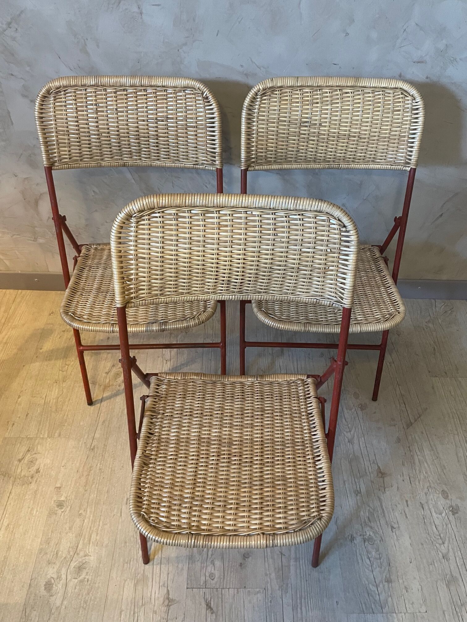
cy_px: 311
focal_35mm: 26
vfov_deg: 67.3
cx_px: 234
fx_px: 468
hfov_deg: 53.1
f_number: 1.6
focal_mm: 4.2
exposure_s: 1/50
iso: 400
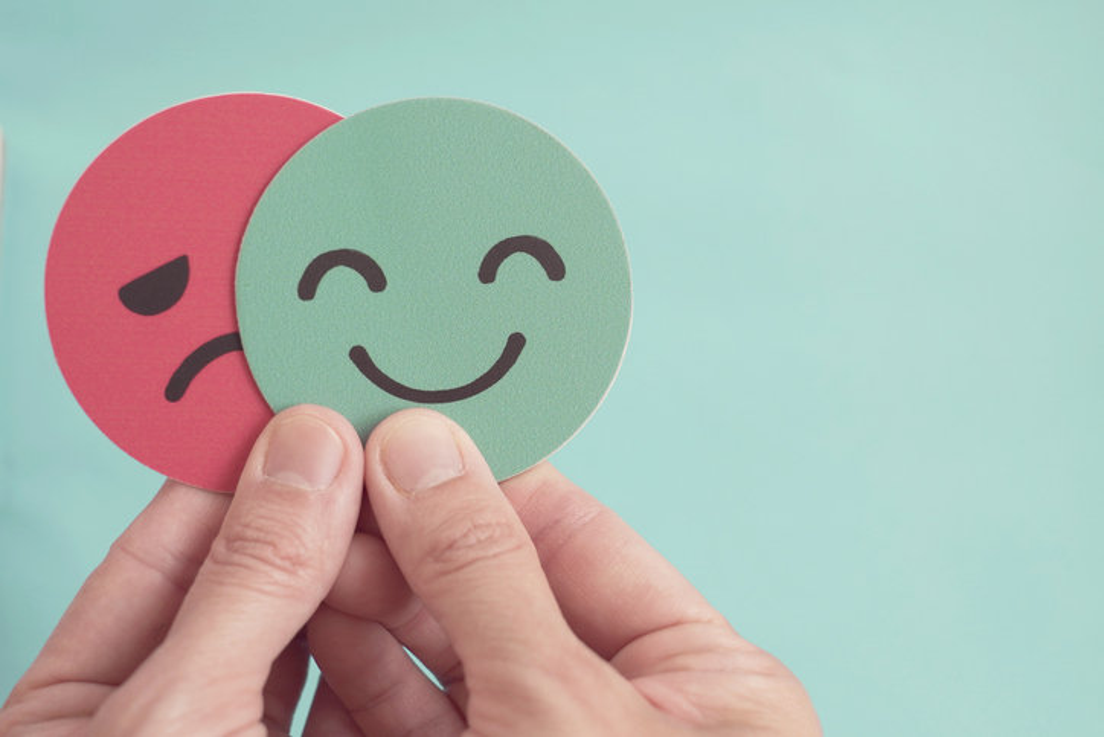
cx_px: 552
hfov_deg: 42.3
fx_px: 1426
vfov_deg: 29.0
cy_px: 368
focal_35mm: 46
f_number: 4.5
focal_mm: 31
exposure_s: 1/250
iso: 250
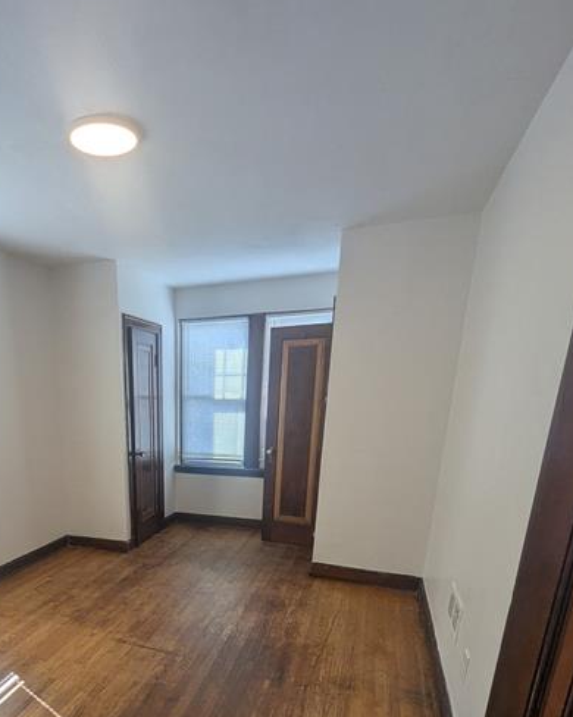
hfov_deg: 65.3
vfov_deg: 74.4
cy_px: 541
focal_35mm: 20
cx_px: 167
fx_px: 424
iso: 39
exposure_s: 1/213
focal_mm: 1.95
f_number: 2.2
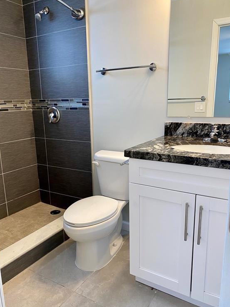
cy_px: 157
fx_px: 239
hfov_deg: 51.4
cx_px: 116
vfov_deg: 65.3
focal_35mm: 27
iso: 80
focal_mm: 4.25
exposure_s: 1/60
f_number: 1.8
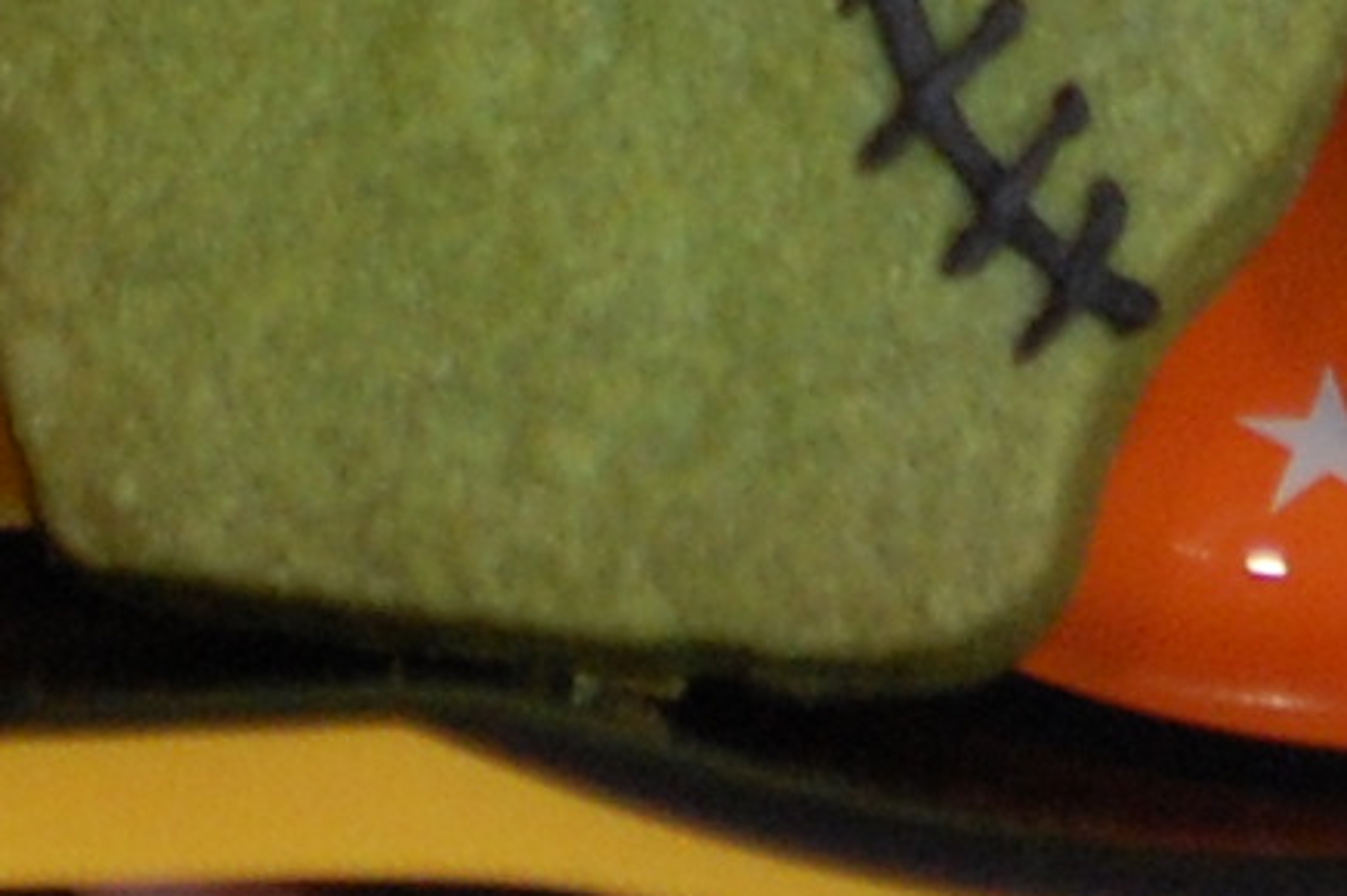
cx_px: 519
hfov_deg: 4.3
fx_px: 17796
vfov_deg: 2.8
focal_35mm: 476
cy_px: -1656
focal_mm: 46
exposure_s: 1/10
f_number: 5.3
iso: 800
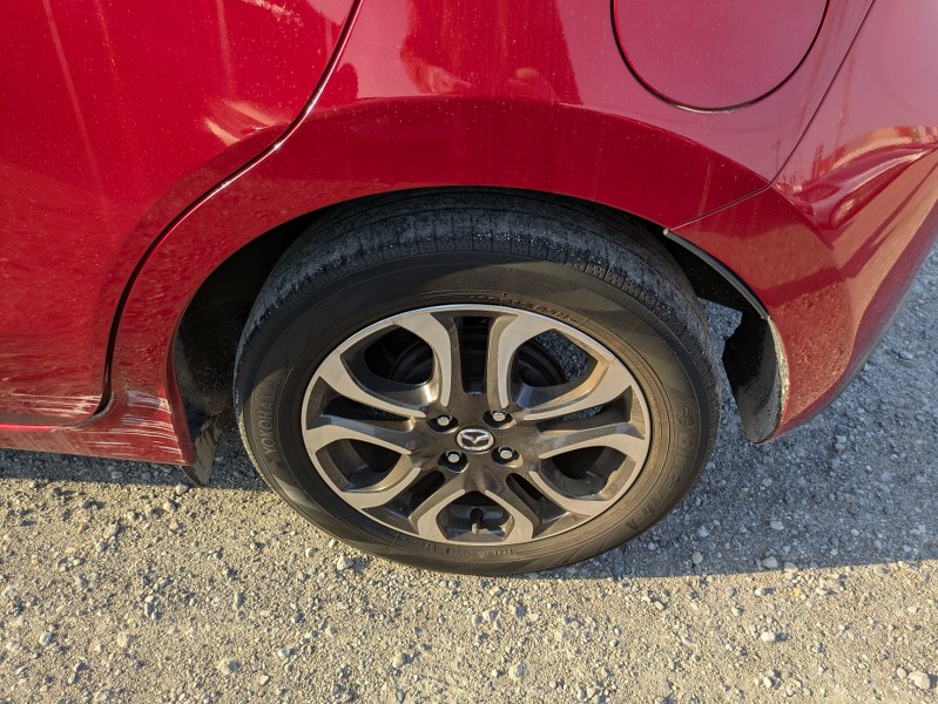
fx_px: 678
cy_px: 352
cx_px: 469
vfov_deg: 54.9
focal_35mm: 25
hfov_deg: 69.4
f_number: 1.89
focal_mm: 5.43
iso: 47
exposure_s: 1/390
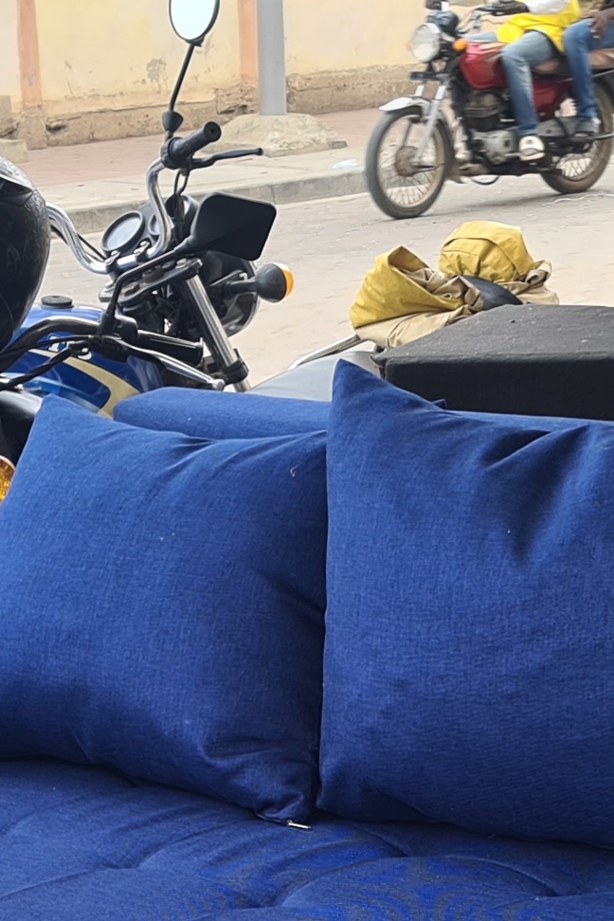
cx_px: 152
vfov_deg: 18.5
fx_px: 2737
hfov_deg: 12.8
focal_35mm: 107
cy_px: 963
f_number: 1.8
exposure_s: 1/154
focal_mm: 7
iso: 50
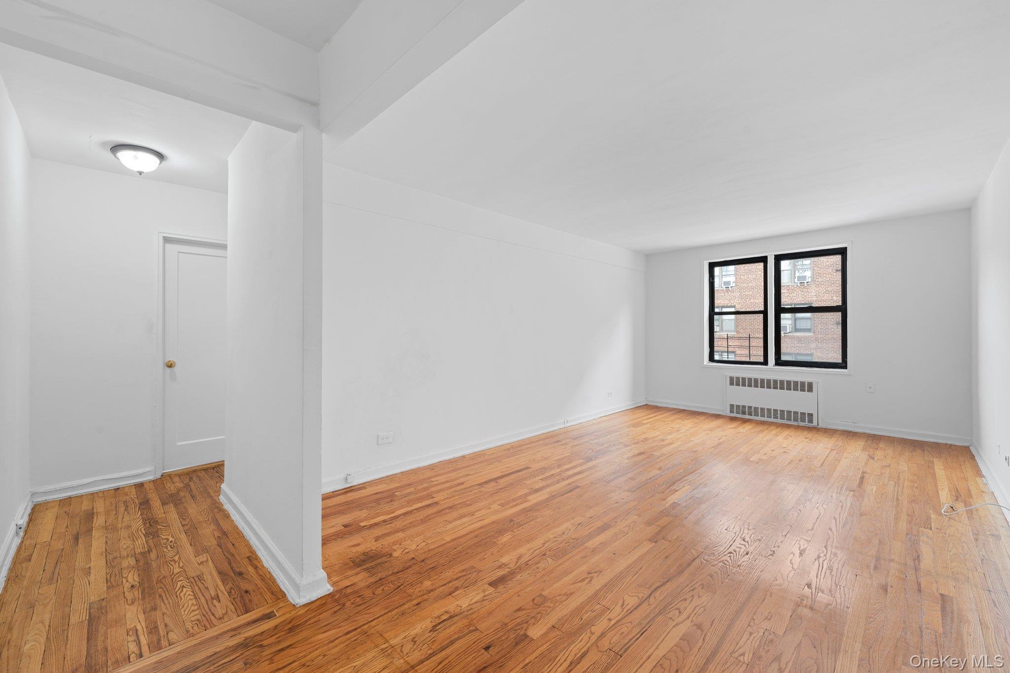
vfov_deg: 81.2
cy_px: 336
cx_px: 505
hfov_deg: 104.3
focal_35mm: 14
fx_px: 393
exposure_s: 1/1.25
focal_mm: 14
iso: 320
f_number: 10
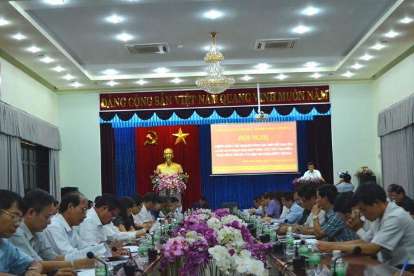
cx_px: 196
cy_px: 153
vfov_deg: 24.3
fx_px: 639
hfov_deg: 35.9
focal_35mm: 56
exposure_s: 1/125
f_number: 4.2
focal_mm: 31
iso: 1600
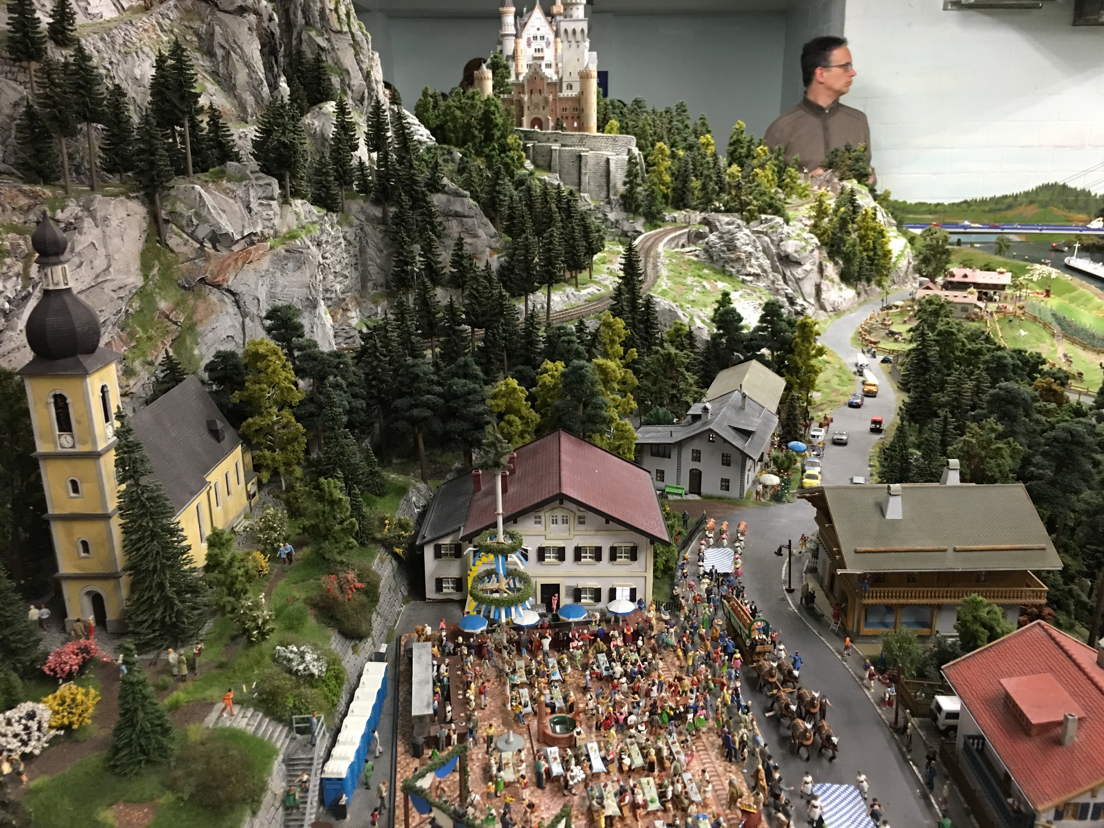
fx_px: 925
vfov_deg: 48.2
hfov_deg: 61.7
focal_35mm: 29
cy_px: 414
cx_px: 552
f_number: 2.2
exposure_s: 1/10
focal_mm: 4.15
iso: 100
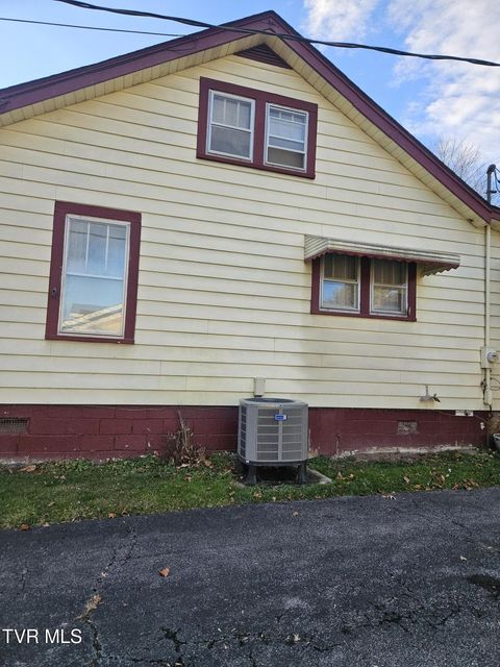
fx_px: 443
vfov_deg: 73.9
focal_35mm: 23
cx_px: 250
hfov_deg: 58.9
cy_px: 334
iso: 50
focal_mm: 5.4
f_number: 1.8
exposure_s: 1/719
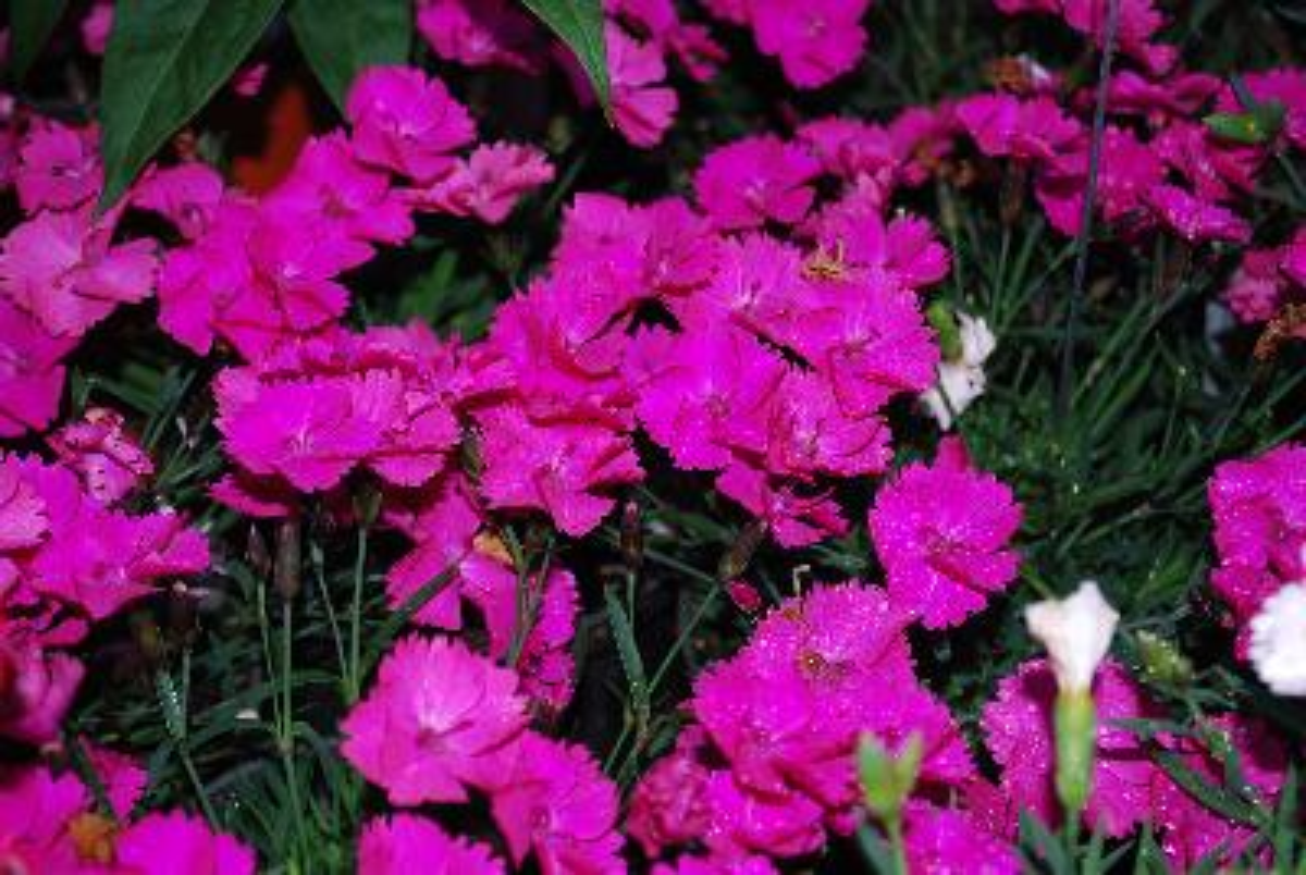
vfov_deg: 22.7
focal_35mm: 60
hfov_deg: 33.4
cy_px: 438
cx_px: 653
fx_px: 2180
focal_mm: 40
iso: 100
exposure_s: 1/125
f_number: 5.3
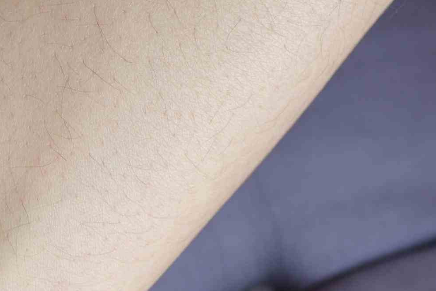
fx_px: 1974
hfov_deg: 11.6
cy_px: 365
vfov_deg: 8.3
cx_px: -364
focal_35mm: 163
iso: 100
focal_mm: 35
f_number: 3.5
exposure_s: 1/160
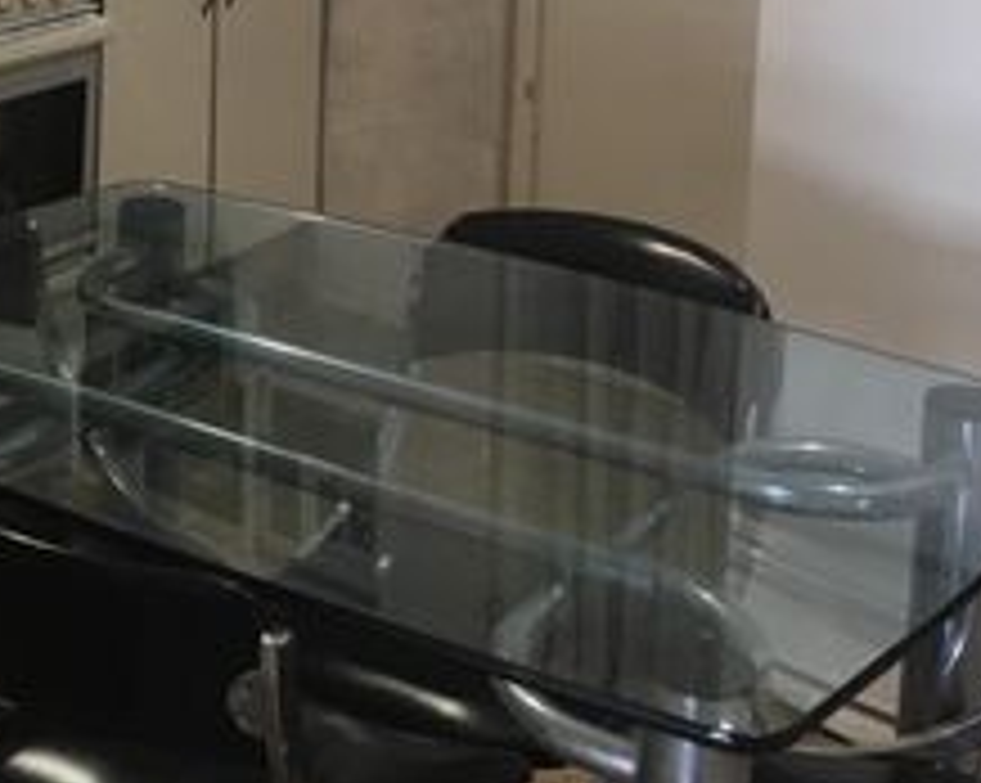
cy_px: -112
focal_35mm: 78
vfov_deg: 18.7
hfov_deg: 23.4
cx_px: -18
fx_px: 2263
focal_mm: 4.15
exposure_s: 1/33
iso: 100
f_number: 2.2
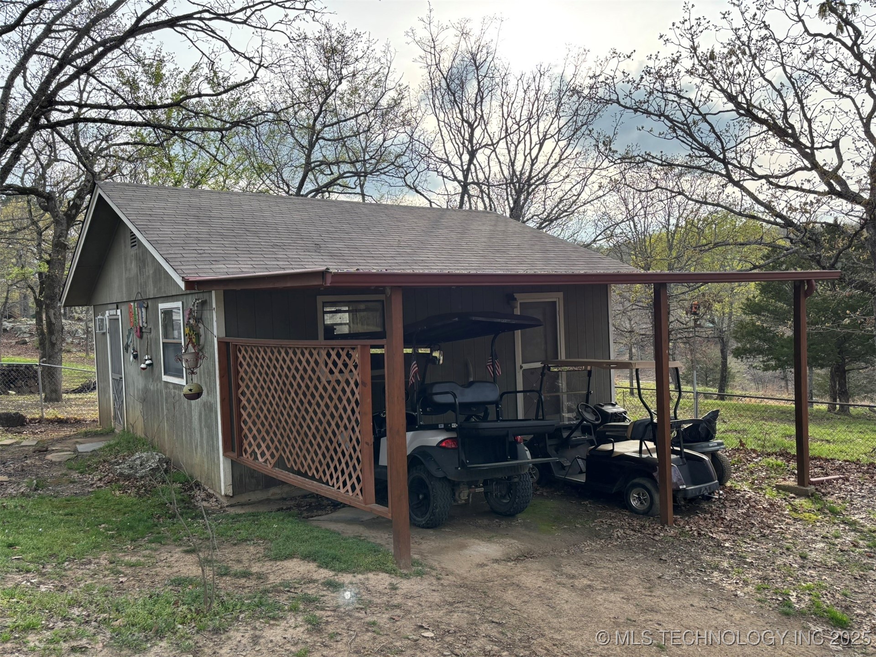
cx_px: 438
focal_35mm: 26
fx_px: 658
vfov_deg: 53.1
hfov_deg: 67.3
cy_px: 328
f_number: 1.6
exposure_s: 1/1543
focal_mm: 5.96
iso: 50
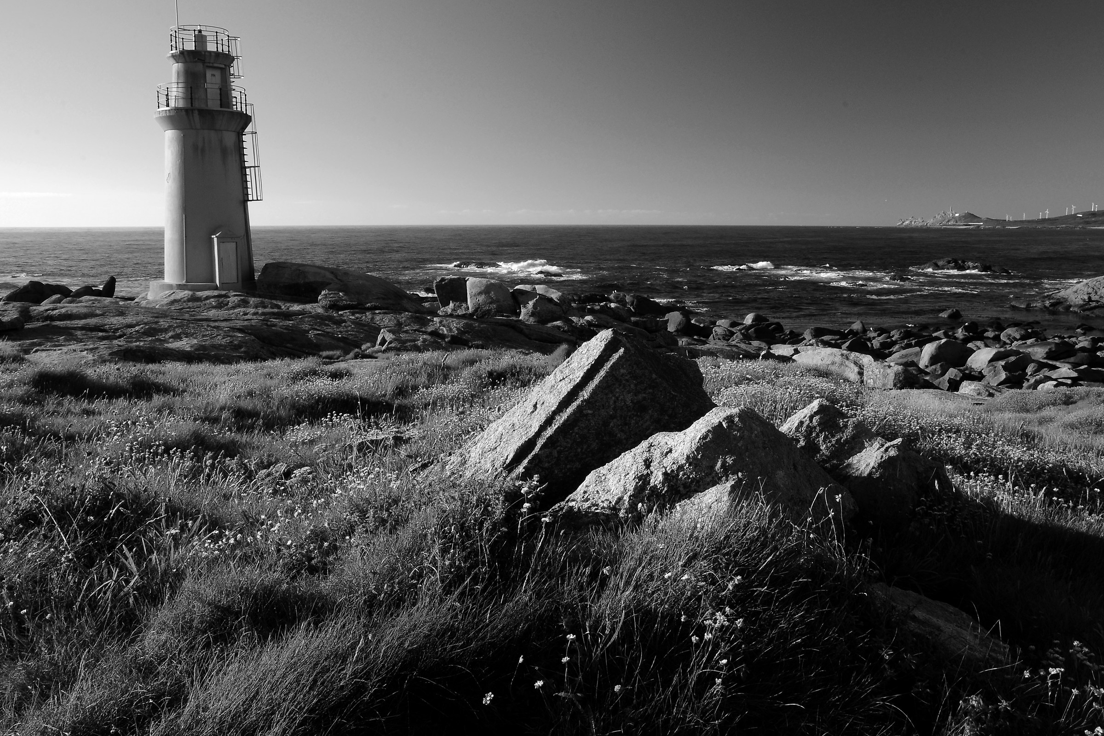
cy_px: 368
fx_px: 966
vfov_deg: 41.7
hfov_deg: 59.5
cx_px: 552
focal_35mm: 32
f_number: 25
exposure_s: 1/15
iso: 200
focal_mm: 21
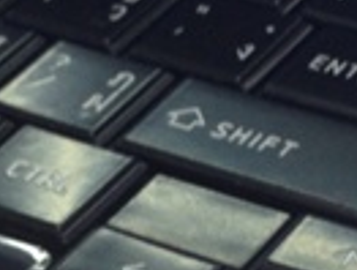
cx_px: 196
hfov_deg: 9.8
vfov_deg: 7.2
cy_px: 461
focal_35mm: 201
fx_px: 2079
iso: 64
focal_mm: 4.12
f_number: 2.4
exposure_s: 1/20
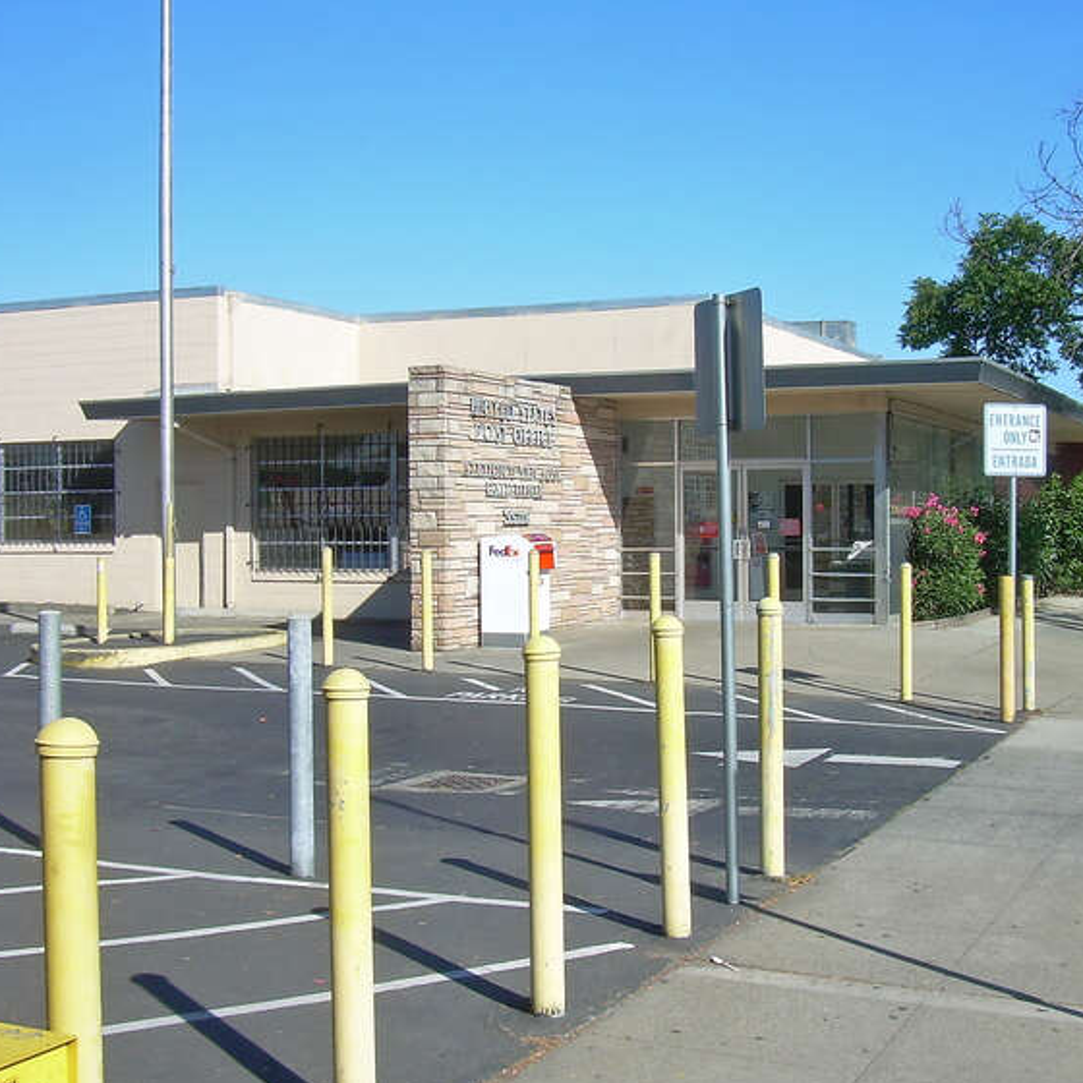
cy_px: 514
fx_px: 1699
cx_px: 561
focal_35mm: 48
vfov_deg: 35.3
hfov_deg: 35.4
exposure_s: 1/354
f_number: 4.6
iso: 50
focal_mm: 6.3
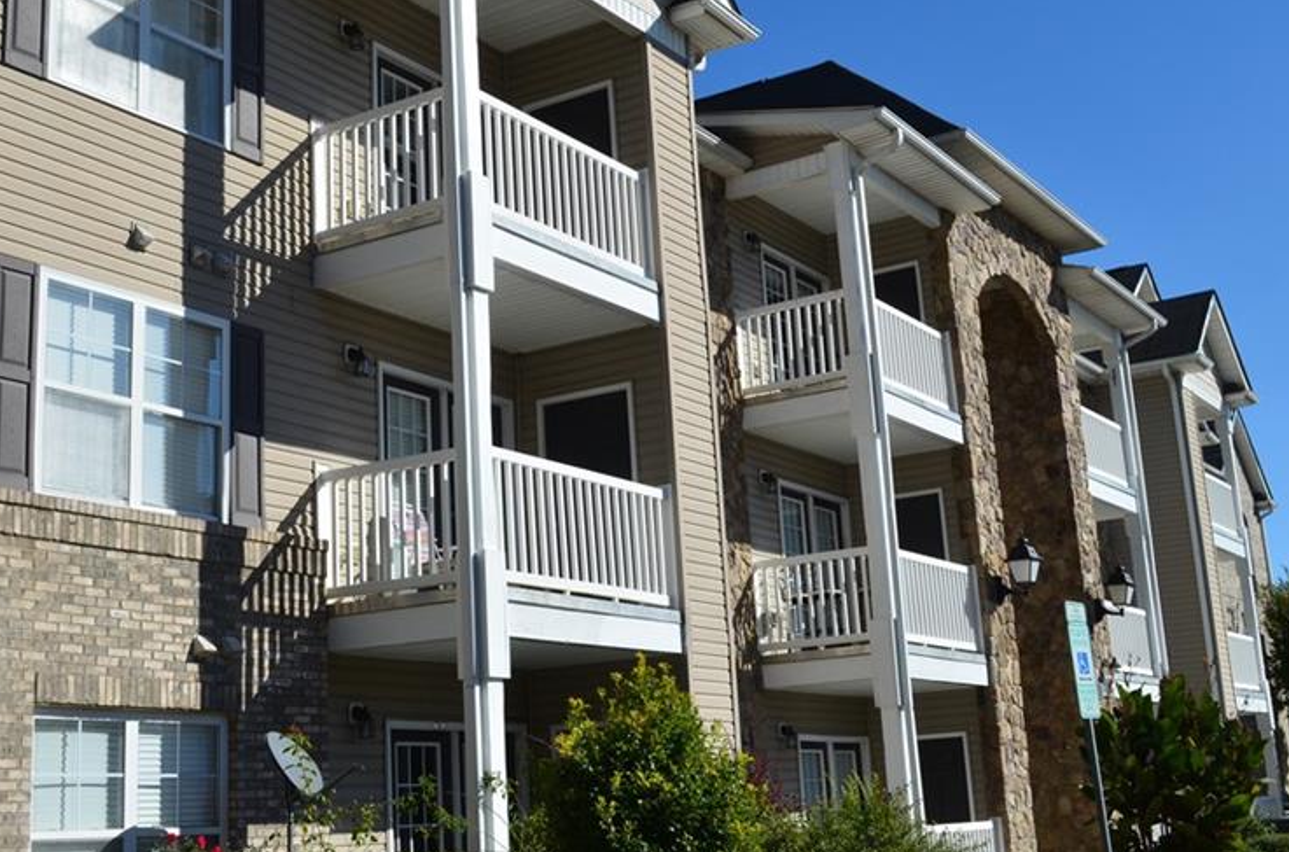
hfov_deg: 39.6
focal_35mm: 50
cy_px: 333
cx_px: 532
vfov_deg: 26.8
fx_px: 1785
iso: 200
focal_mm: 24
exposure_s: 1/320
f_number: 10
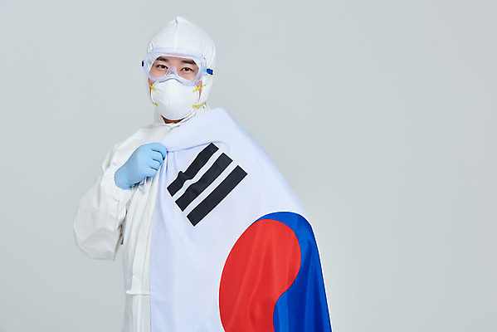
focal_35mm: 140
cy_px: 166
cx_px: 248
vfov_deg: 9.8
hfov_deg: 14.6
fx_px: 1934
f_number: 14
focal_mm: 140
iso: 100
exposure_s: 1/125
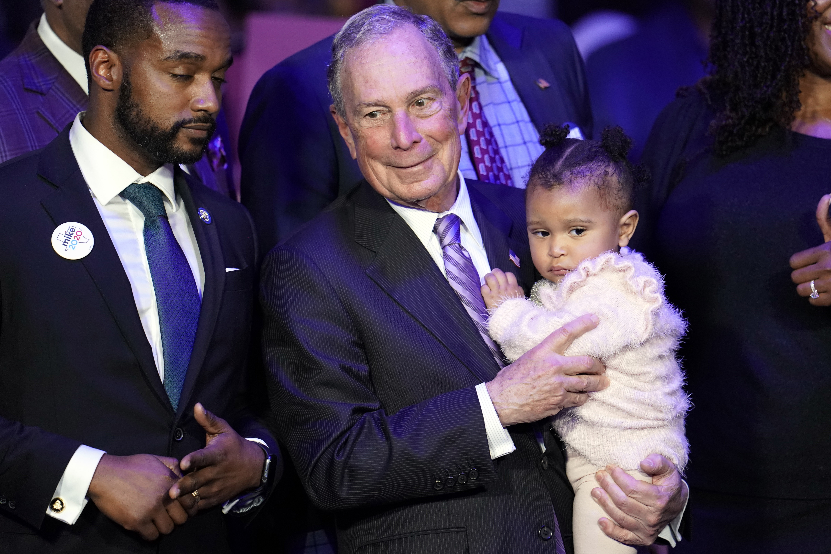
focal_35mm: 441
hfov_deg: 4.7
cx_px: 448
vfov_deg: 3.1
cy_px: 274
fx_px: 10179
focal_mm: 400
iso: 4000
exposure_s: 1/500
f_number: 2.8
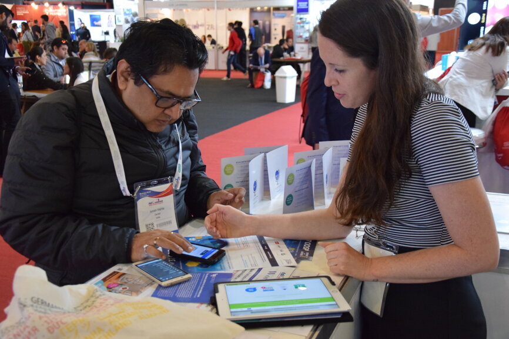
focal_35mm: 42
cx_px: 254
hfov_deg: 46.4
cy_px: 170
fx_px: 594
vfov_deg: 31.9
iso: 2500
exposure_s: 1/60
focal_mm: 28
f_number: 4
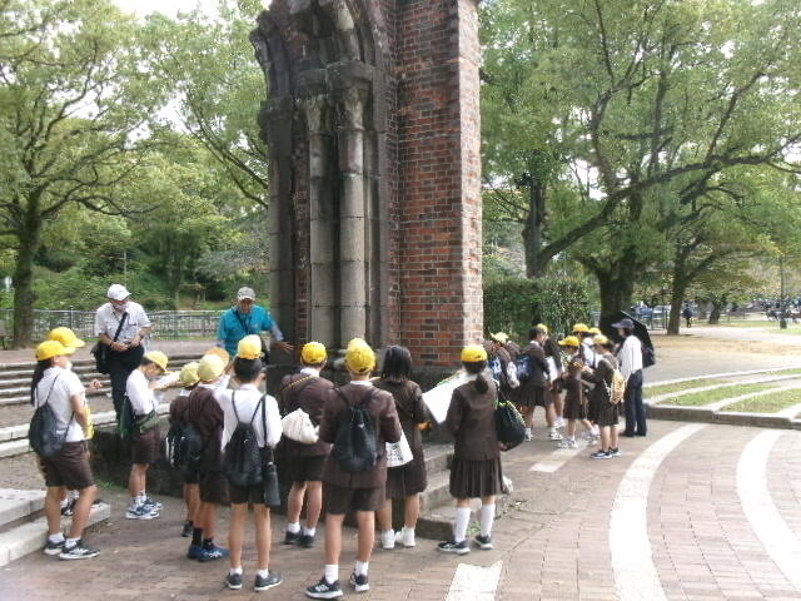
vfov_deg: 39.7
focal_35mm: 36
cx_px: 400
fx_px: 833
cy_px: 300
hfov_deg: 51.4
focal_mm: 6.4
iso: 100
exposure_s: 1/125
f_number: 4.5
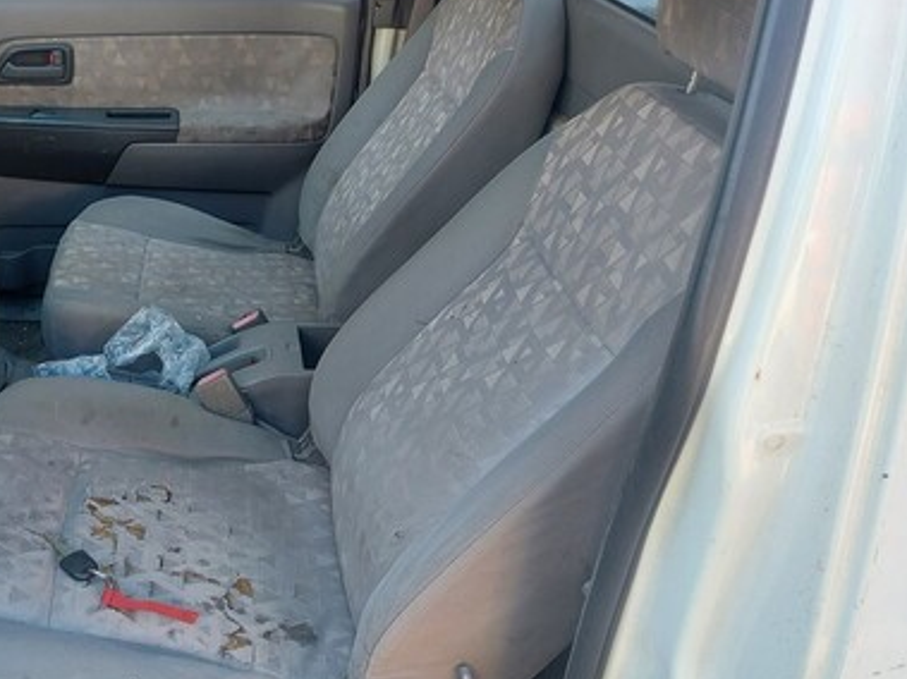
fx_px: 995
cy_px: 347
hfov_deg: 46.9
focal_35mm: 38
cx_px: 208
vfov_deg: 37.7
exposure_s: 1/50
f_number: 1.8
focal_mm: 5.23
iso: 40
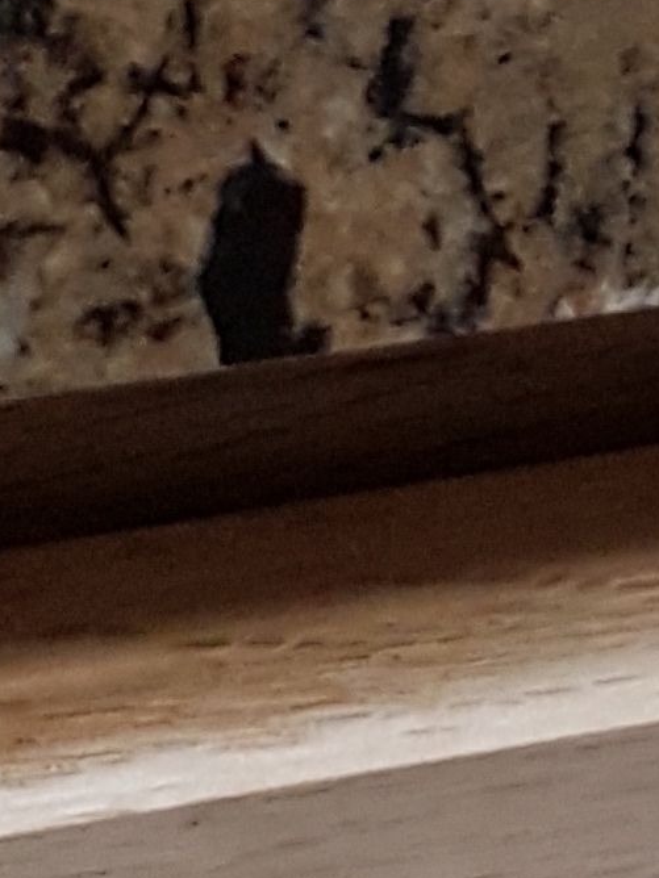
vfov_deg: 10.0
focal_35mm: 157
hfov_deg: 9.0
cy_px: -1597
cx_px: 1200
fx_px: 3985
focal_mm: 4.2
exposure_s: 1/41
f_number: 1.7
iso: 160
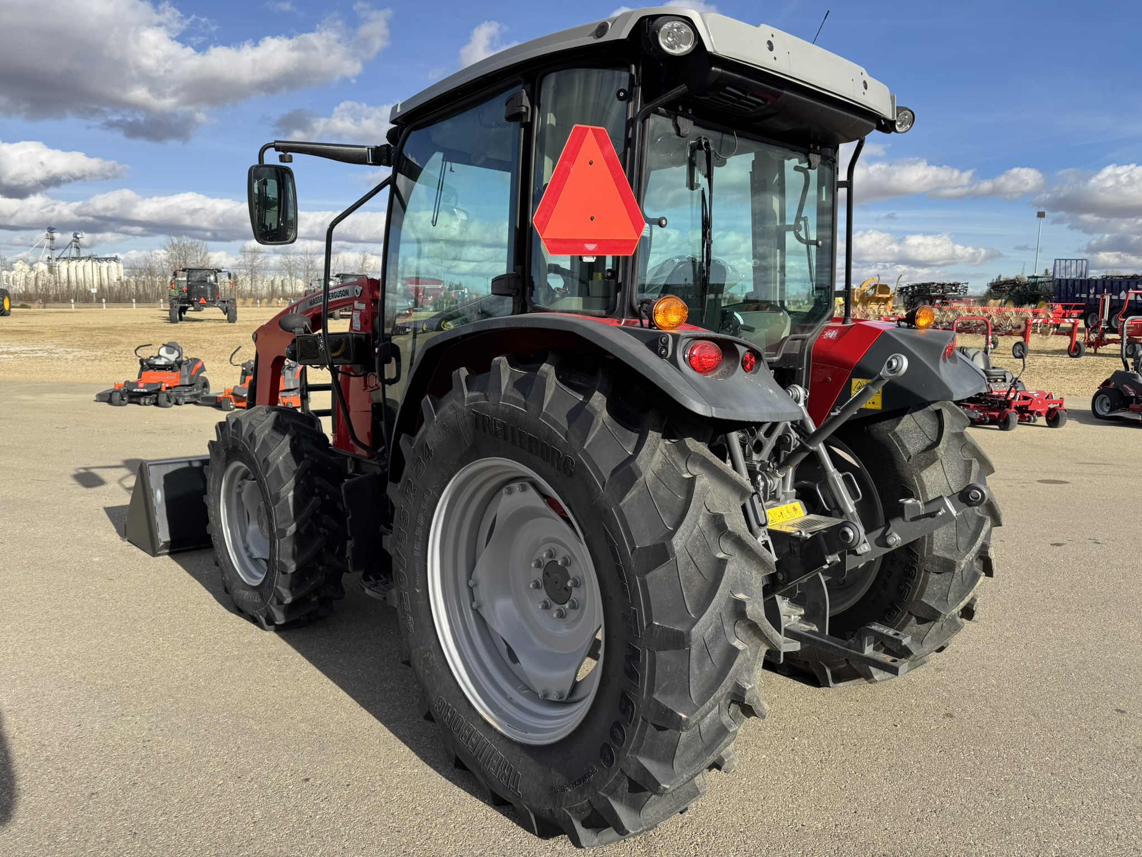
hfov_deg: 71.6
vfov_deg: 56.8
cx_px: 571
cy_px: 428
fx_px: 792
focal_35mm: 24
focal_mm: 6.76
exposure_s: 1/3096
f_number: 1.78
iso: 80
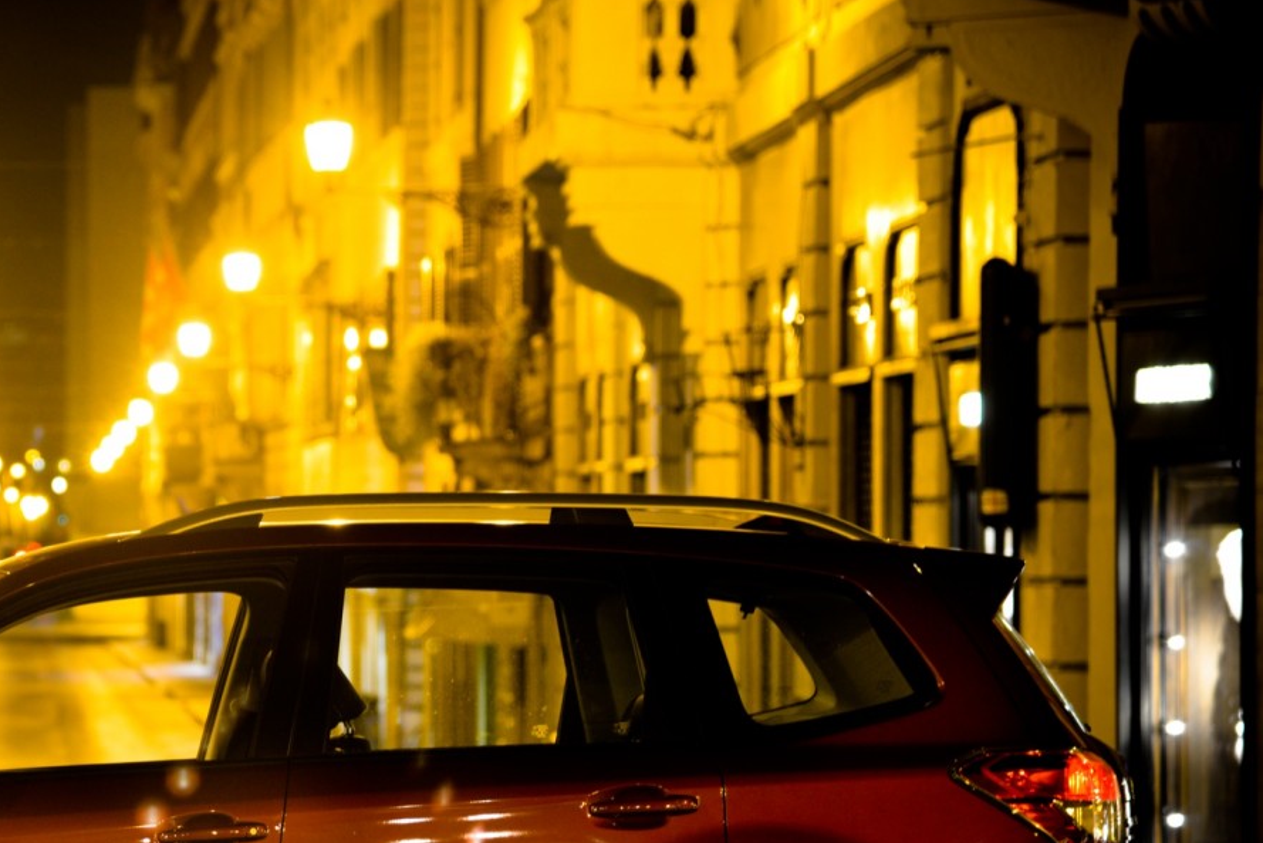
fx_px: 7579
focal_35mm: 216
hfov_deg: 9.5
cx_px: 151
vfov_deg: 6.4
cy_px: 596
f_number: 4
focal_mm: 120
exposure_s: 1/3
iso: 320
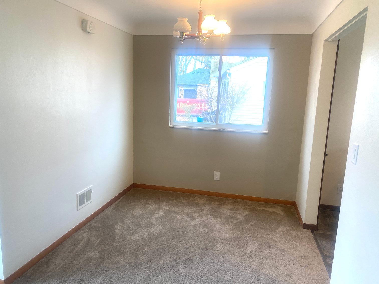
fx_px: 285
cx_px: 190
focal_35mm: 26
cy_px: 142
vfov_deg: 53.1
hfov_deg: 67.3
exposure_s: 1/120
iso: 100
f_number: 1.8
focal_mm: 4.25
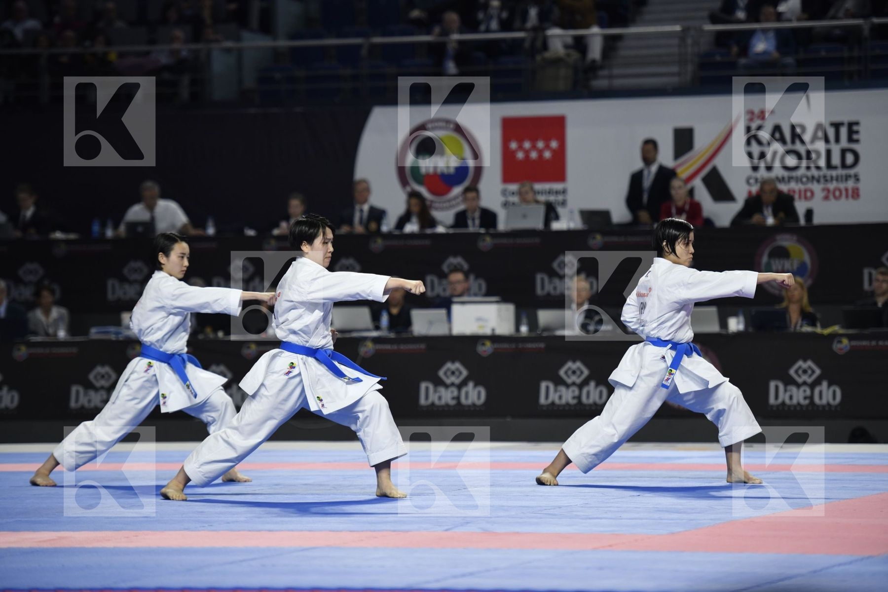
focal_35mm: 155
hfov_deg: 13.2
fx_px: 3823
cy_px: 296
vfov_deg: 8.9
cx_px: 444
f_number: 2.8
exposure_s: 1/800
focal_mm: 155
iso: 800
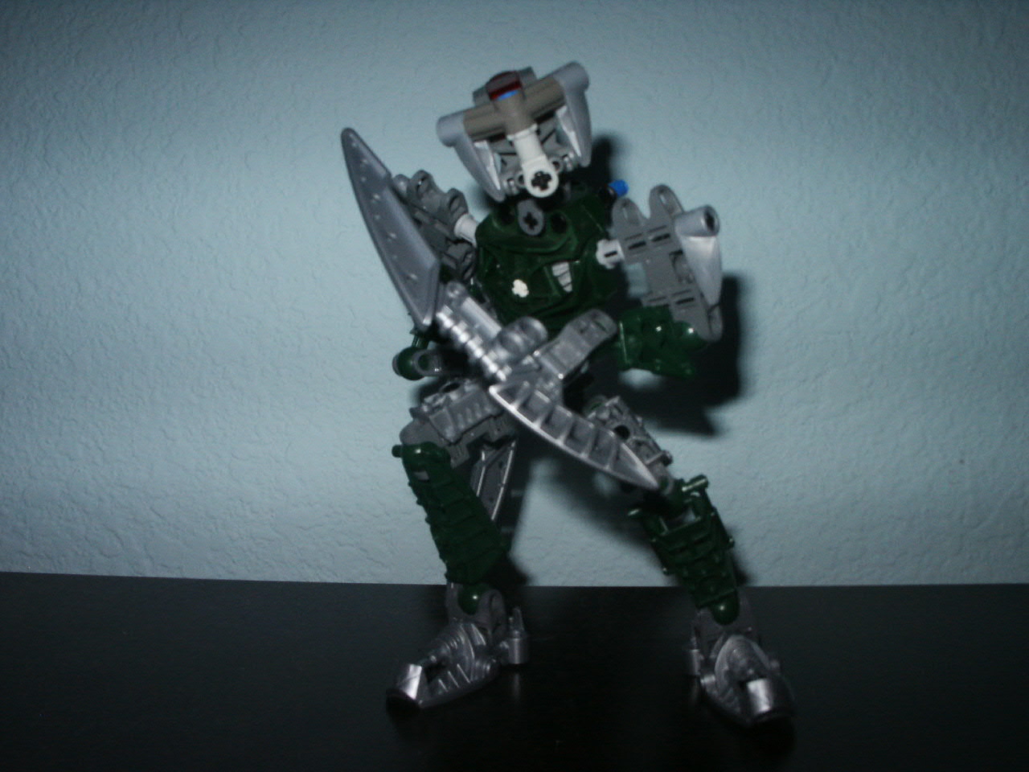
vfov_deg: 40.7
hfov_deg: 52.6
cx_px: 514
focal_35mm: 35
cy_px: 386
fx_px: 1040
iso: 200
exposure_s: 1/45
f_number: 6.7
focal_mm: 7.18
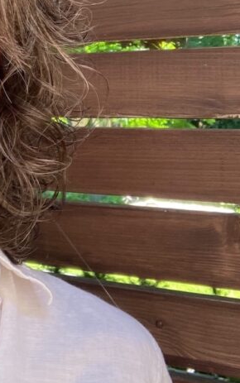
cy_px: 73
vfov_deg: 26.9
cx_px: -76
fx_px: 784
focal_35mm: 75
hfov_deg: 16.4
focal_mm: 2.87
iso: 50
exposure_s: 1/121
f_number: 2.2
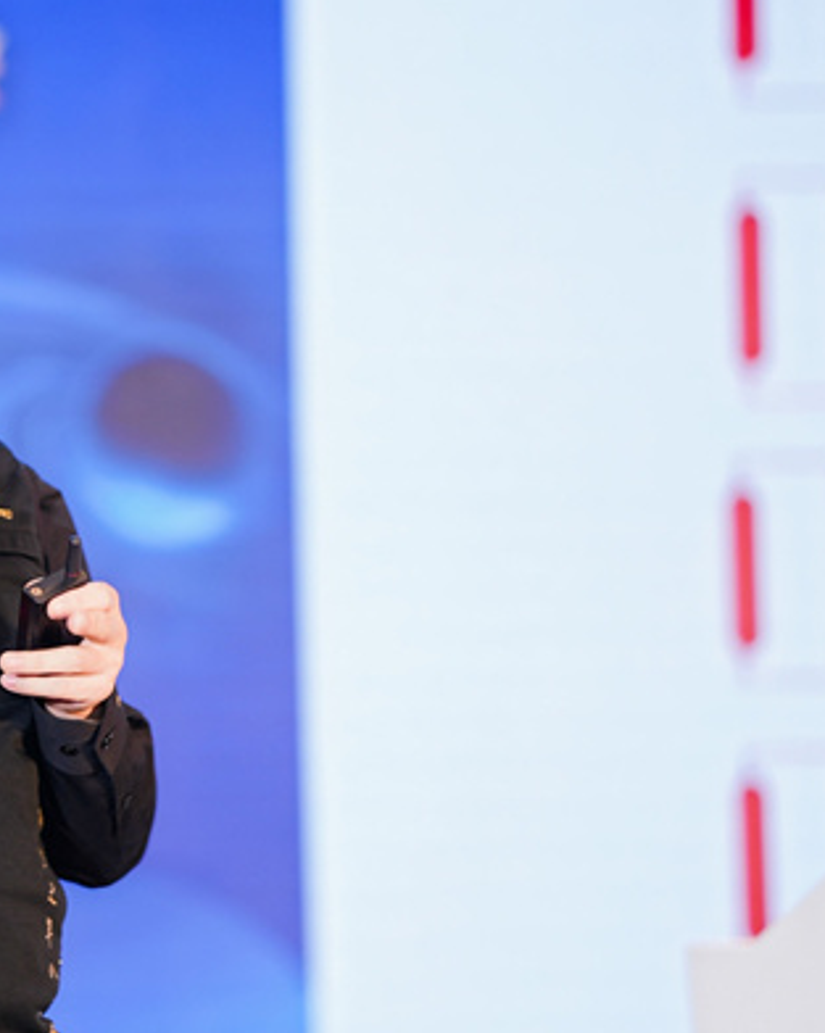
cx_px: -113
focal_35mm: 163
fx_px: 4981
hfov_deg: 9.4
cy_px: 493
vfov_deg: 11.8
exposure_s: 1/160
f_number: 1.8
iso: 100
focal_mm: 85
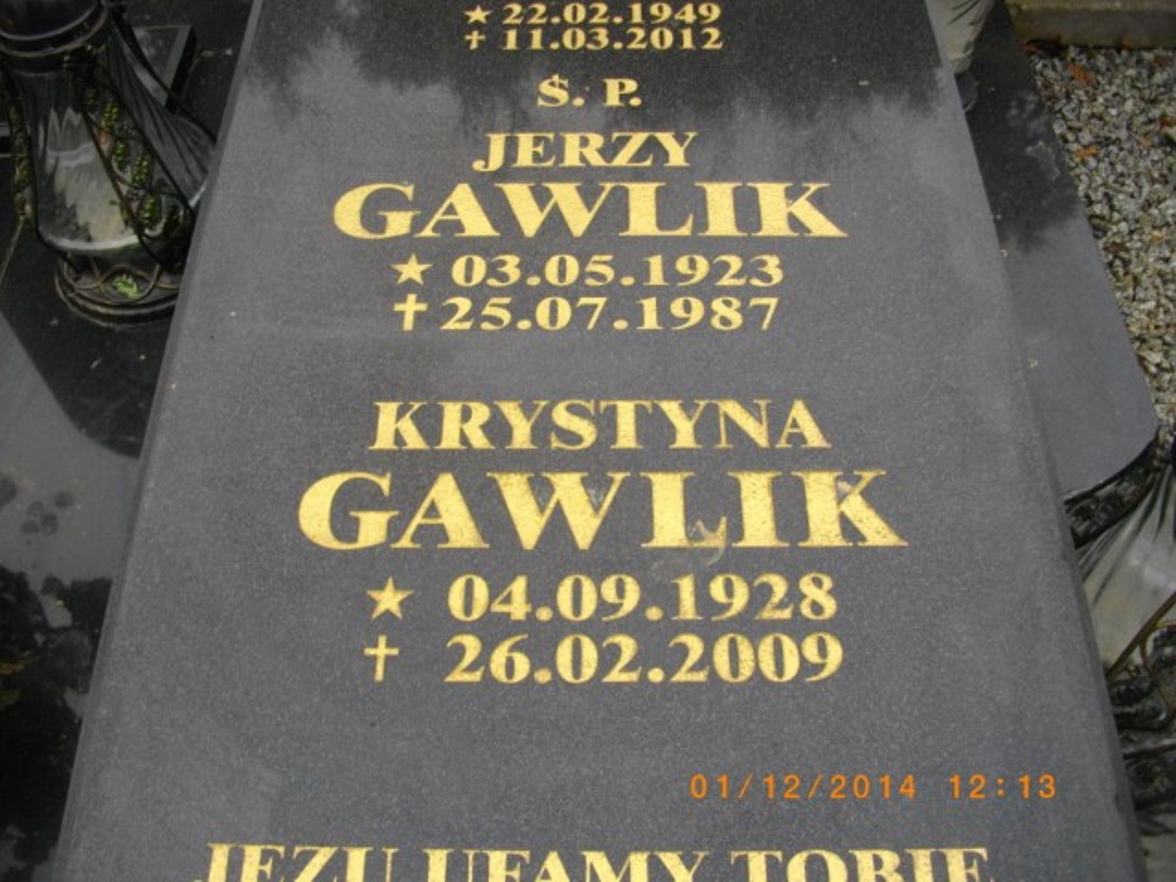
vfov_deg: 44.2
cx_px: 588
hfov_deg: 56.8
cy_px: 441
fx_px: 1087
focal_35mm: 32
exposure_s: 1/125
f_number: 2.9
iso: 192
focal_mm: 5.7
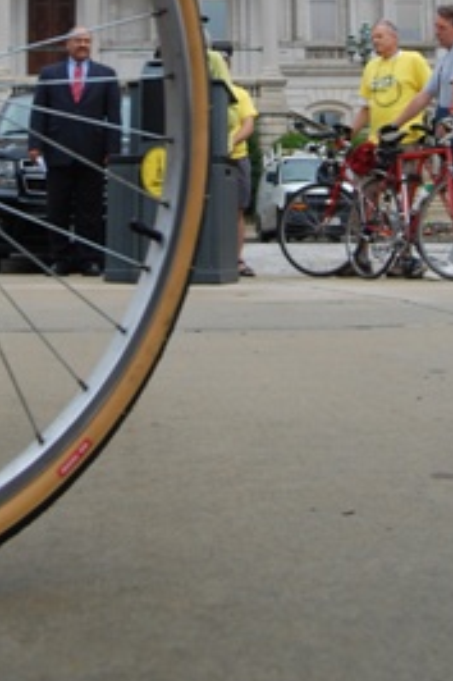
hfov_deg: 22.2
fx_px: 1153
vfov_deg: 30.8
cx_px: 170
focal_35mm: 61
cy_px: 15
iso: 400
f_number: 5.6
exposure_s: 1/125
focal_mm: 18
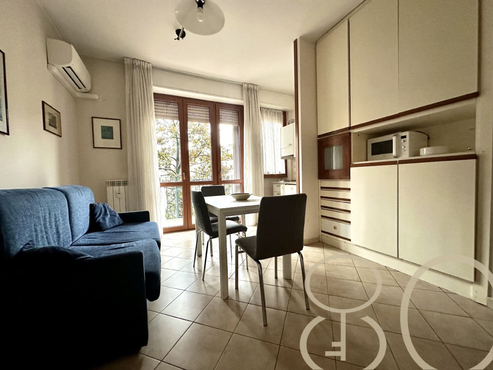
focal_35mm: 14
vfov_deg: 85.7
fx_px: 199
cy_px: 185
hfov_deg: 102.1
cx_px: 246
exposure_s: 1/50
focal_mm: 2.22
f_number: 2.2
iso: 500
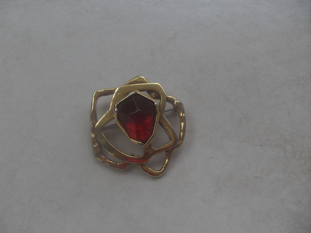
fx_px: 332
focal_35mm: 37
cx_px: 156
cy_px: 116
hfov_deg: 50.1
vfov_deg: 38.7
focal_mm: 6.3
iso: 100
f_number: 2.8
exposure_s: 1/90
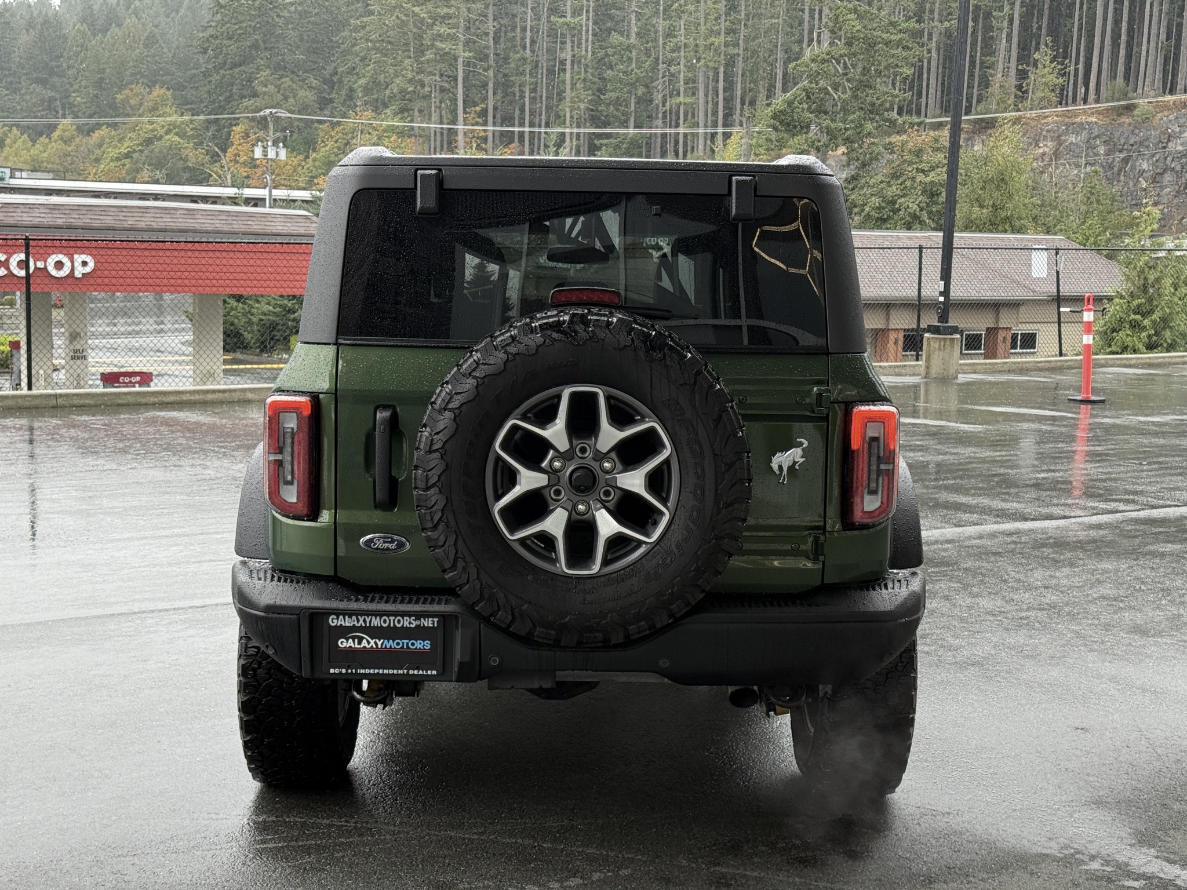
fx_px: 1646
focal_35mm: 48
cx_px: 594
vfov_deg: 30.3
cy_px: 445
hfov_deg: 39.7
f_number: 1.78
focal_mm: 6.76
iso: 80
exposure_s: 1/354
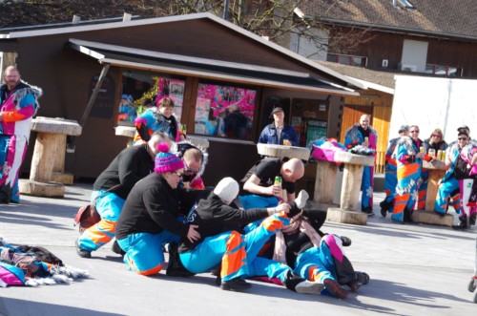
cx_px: 238
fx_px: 1348
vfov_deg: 13.4
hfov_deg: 20.1
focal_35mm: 102
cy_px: 158
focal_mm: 68
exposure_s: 1/125
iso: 200
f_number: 11
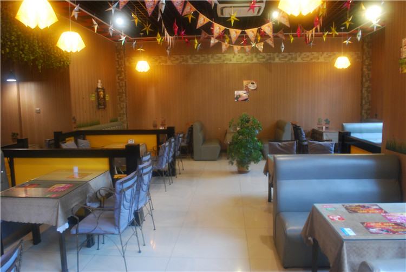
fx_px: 305
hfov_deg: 67.3
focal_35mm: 27
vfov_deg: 48.0
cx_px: 203
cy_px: 136
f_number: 5.6
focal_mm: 18
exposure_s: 1/2.5
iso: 800
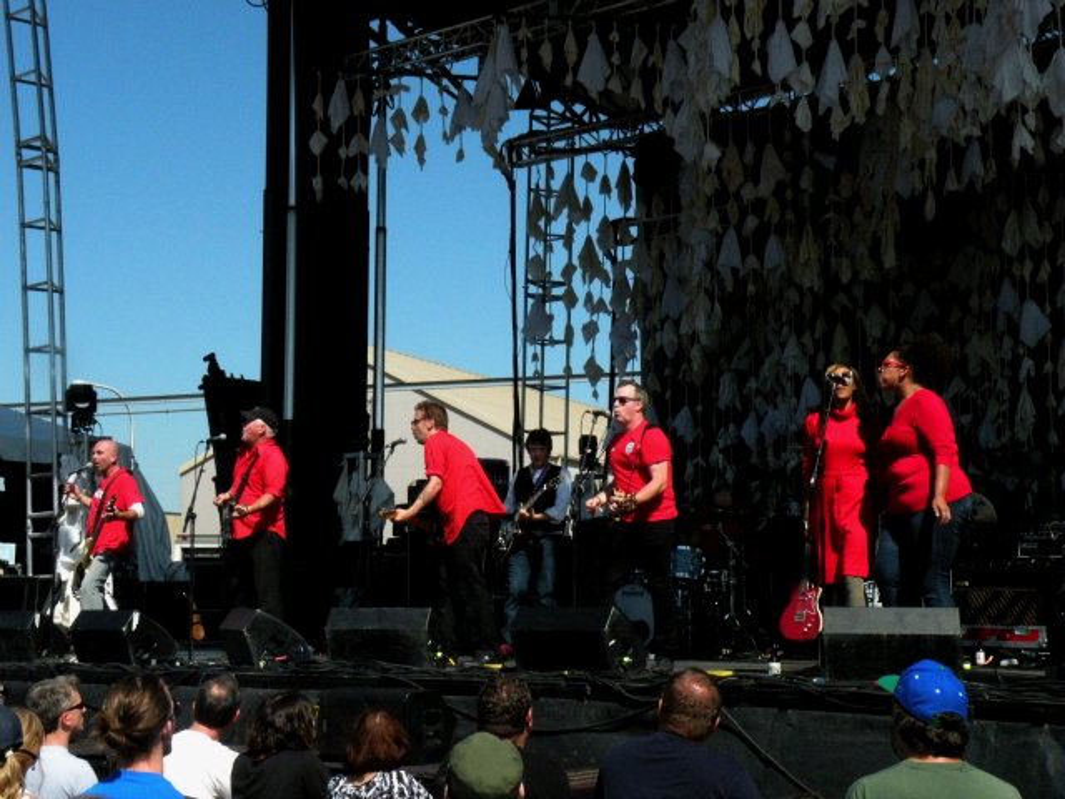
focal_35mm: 56
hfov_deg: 34.3
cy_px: 400
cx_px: 532
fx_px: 1723
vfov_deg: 26.1
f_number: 8
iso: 400
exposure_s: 1/1000
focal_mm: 9.8
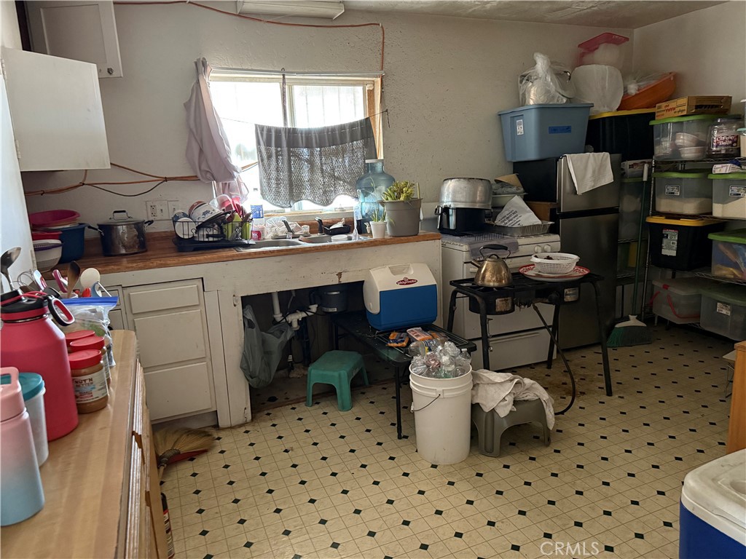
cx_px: 373
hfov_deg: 71.6
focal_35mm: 24
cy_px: 280
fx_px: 517
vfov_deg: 56.8
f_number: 1.78
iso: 800
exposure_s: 1/36
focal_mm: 6.76
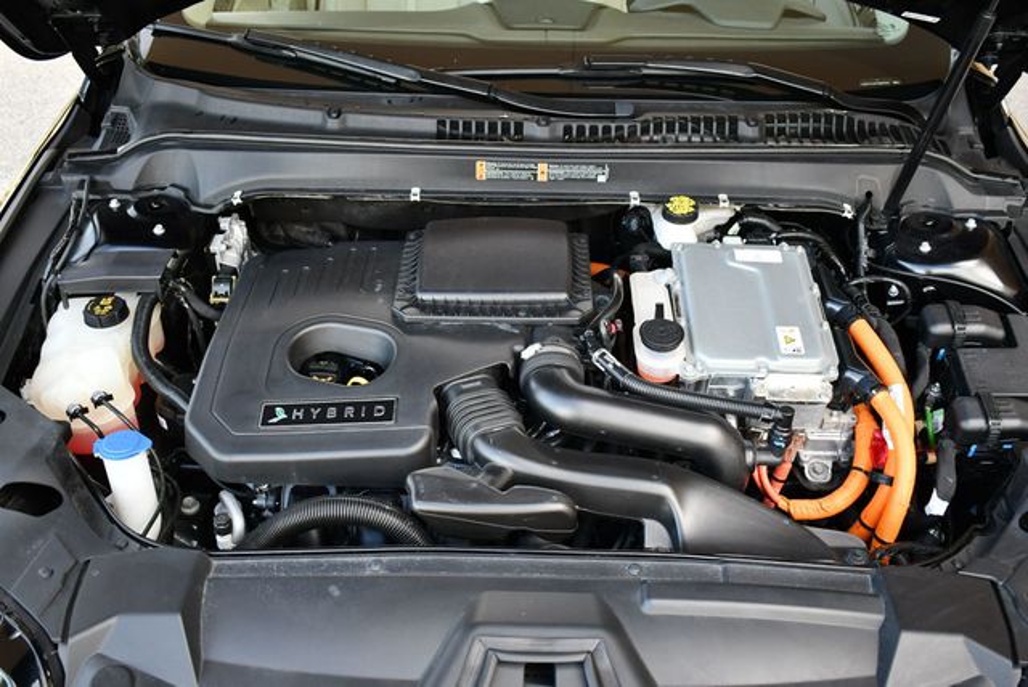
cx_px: 514
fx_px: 1029
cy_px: 344
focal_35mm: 36
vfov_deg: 36.9
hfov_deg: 53.1
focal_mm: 18
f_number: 3.5
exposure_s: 1/250
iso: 560
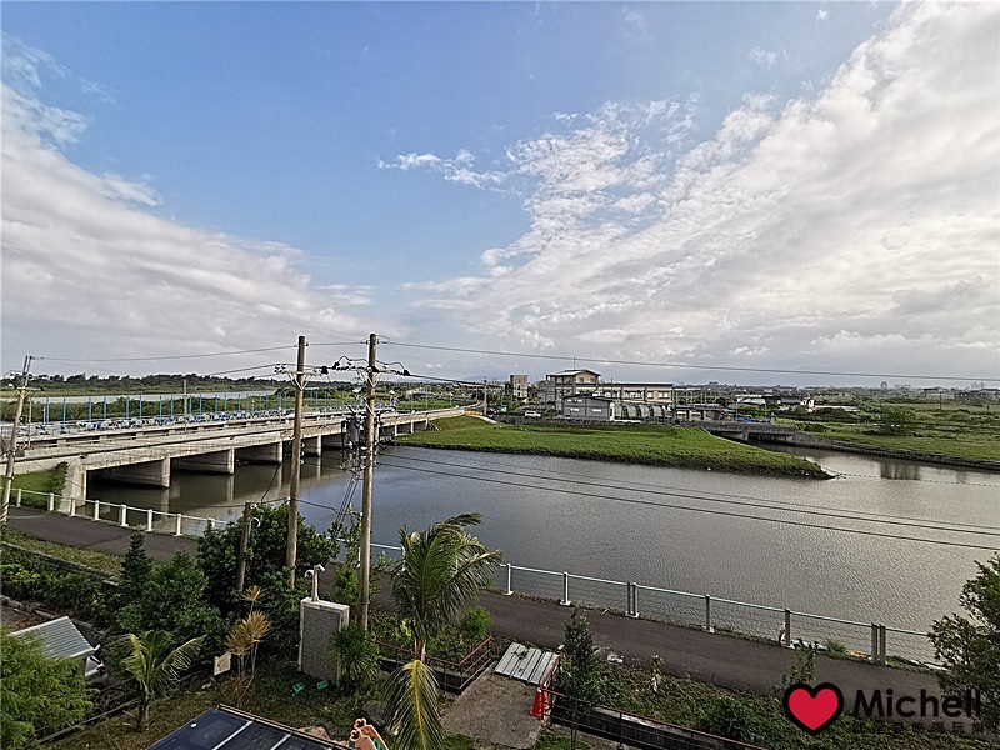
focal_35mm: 16
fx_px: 462
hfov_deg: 94.5
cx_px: 500
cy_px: 375
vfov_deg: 78.1
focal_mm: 2.35
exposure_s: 1/691
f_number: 2.2
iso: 50
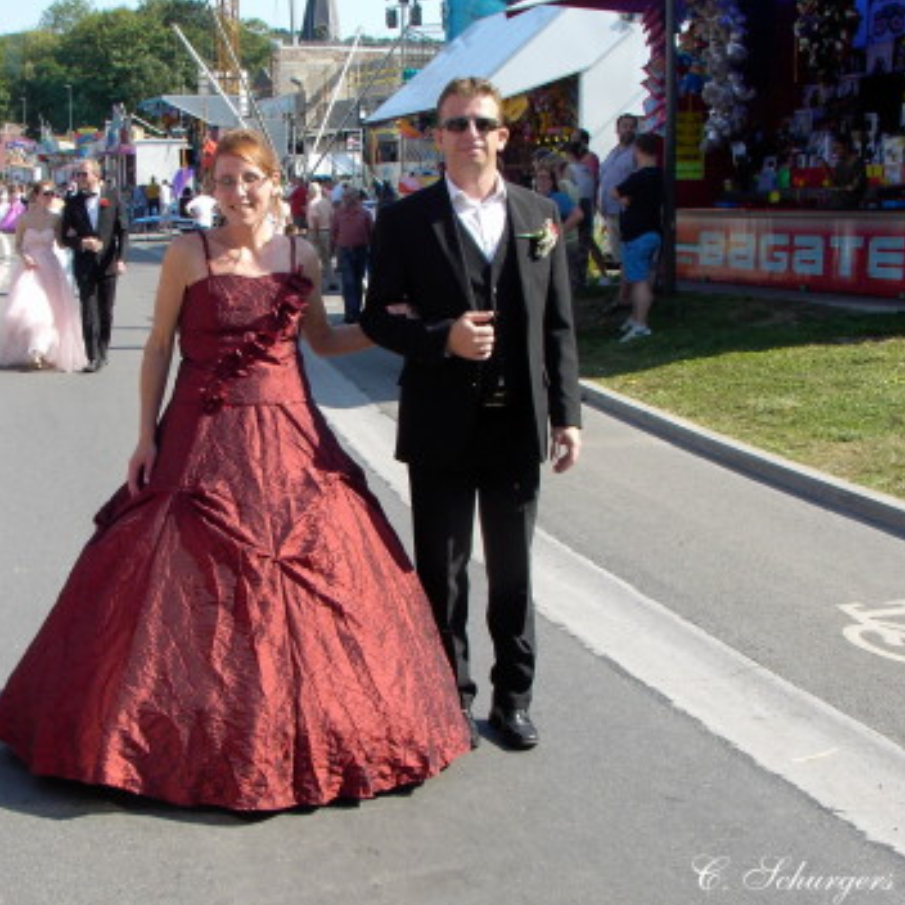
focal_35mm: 59
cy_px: 460
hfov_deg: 28.9
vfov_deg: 29.1
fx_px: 1745
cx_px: 301
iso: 70
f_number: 4.5
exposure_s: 1/210
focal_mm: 7.5
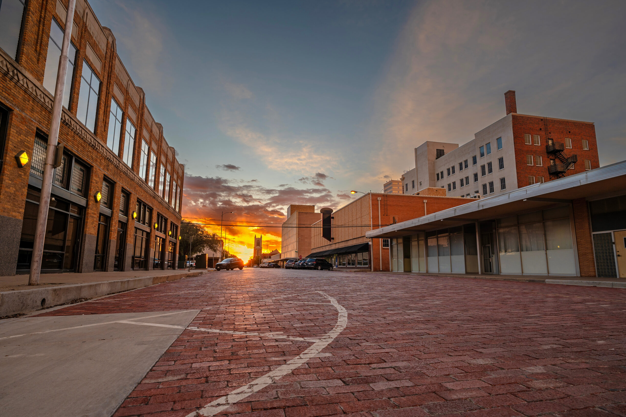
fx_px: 348
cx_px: 313
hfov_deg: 84.0
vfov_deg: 61.9
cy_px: 208
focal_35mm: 20
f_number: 9
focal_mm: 20
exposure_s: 1/30
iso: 100
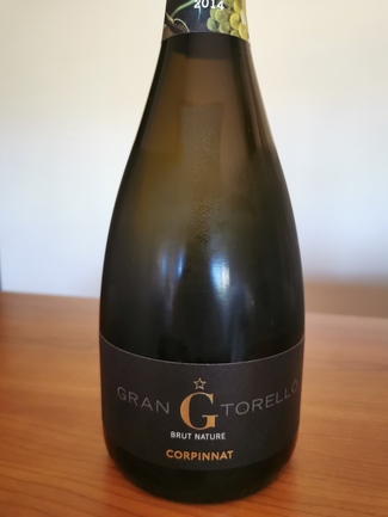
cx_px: 194
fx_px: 403
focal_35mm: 27
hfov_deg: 51.4
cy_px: 258
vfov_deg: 65.3
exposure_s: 1/33.3
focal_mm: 5.58
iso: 250
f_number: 1.8
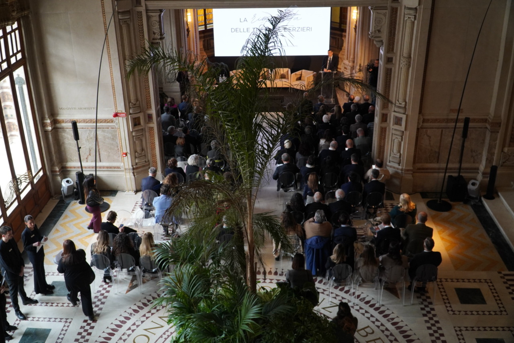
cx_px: 257
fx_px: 492
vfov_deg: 38.4
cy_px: 172
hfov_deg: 55.1
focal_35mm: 34
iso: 800
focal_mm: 23
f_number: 4
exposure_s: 1/100
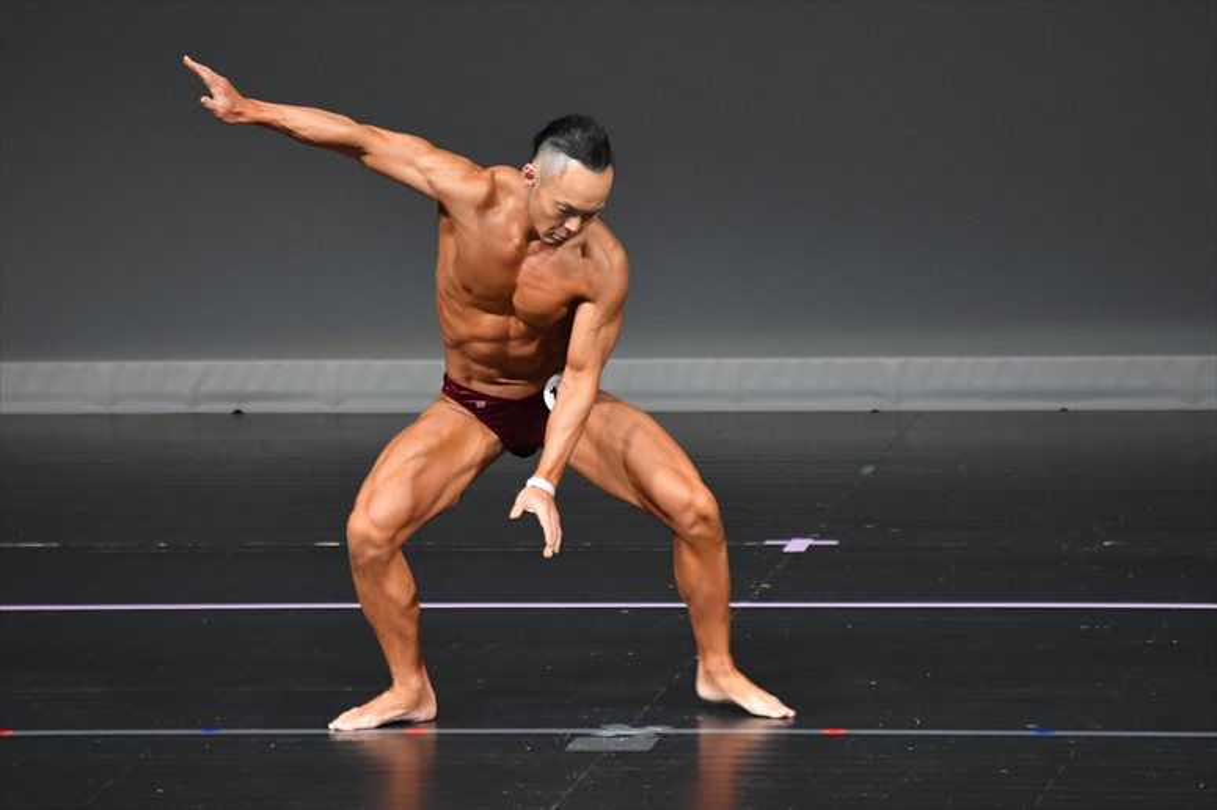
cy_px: 405
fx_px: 15205
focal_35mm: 450
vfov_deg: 3.1
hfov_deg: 4.6
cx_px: 608
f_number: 5.6
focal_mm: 300
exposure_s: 1/400
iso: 4000
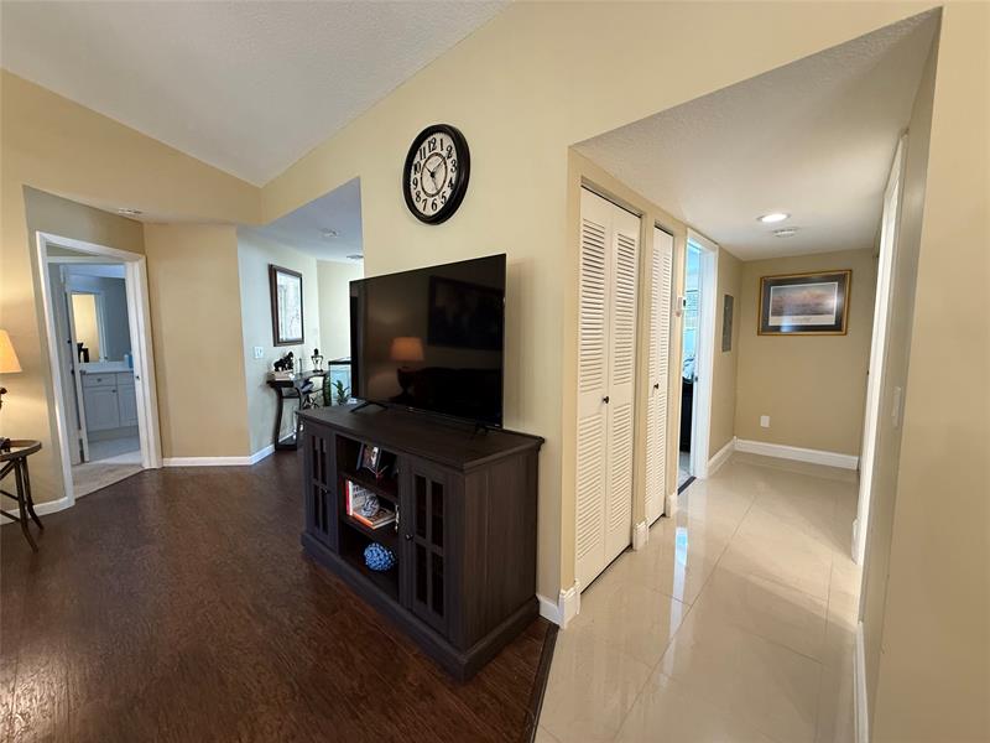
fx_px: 400
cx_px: 495
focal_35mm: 14
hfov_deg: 102.1
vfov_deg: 85.7
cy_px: 372
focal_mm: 2.22
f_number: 2.2
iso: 400
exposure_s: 1/60
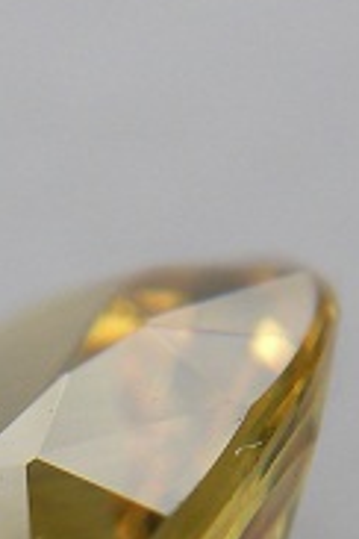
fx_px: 2064
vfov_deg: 14.5
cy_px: 616
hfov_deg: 9.9
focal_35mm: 138
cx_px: -6
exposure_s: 1/117
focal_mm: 6.3
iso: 50
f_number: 3.3
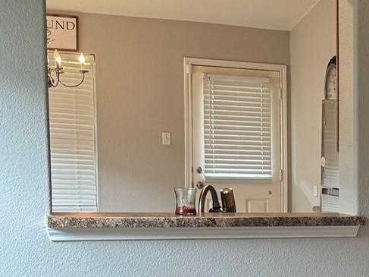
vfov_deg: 14.4
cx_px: 631
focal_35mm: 101
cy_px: 266
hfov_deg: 16.7
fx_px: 1076
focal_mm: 6.76
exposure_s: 1/120
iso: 200
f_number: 1.78
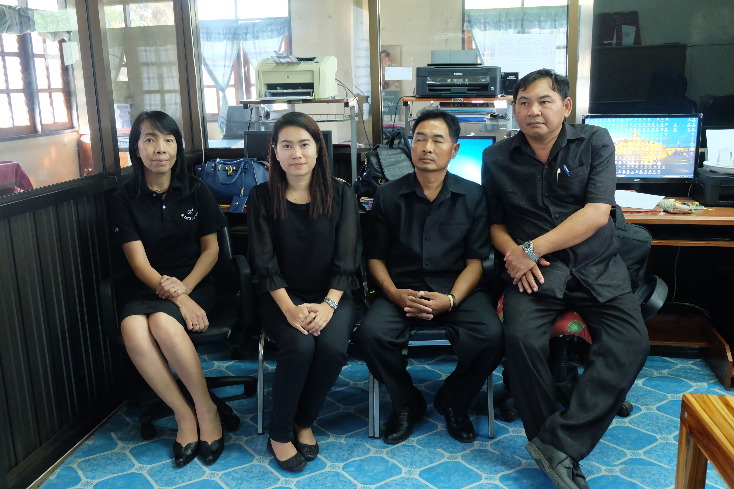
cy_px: 244
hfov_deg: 54.4
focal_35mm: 35
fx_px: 714
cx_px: 367
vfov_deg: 37.9
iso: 3200
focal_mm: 23.2
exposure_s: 1/27
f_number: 4.2
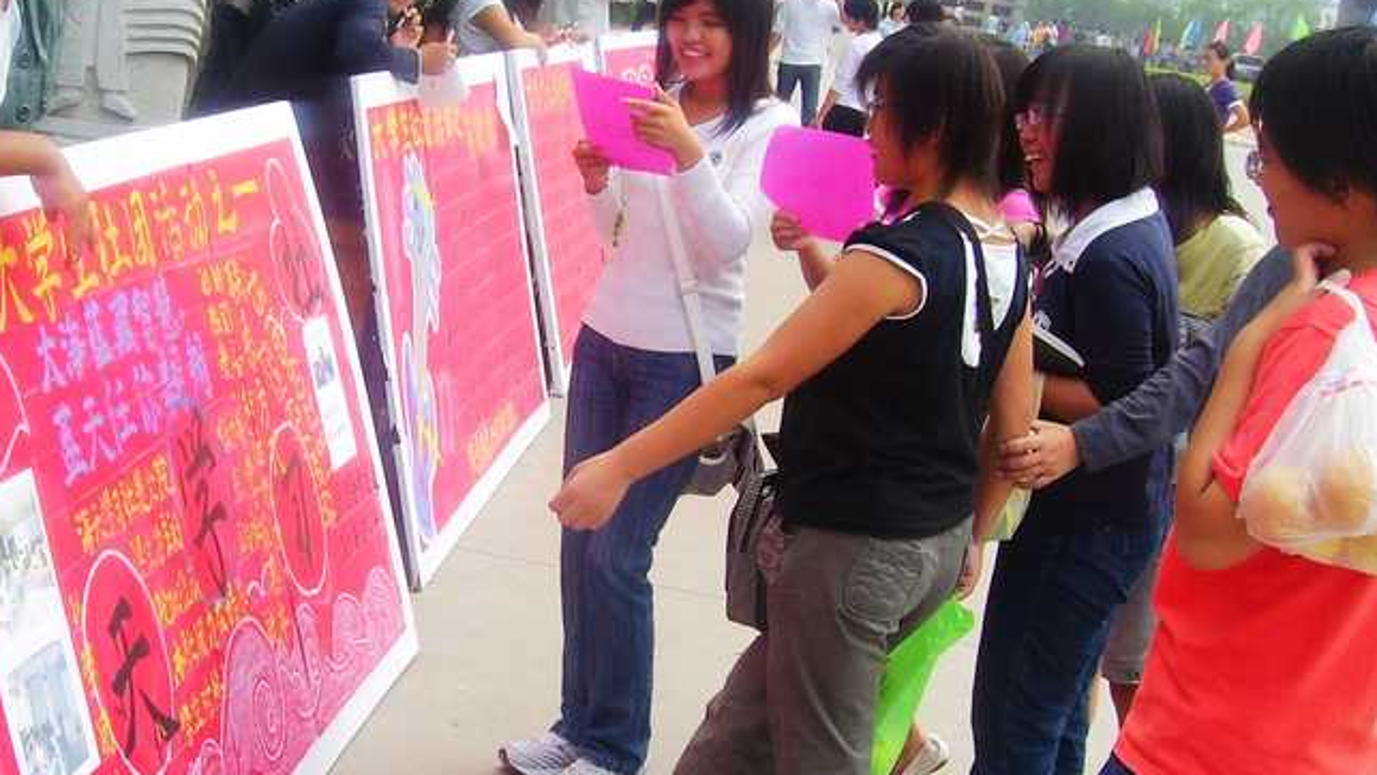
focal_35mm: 64
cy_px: 401
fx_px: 2337
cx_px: 428
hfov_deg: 32.5
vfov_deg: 18.8
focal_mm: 7
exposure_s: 1/250
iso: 80
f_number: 5.6
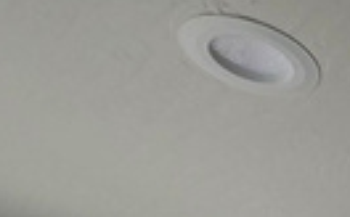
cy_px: 844
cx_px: 899
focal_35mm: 107
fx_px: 1019
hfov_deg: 13.1
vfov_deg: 8.0
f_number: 2.2
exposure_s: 1/463
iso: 50
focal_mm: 2.2
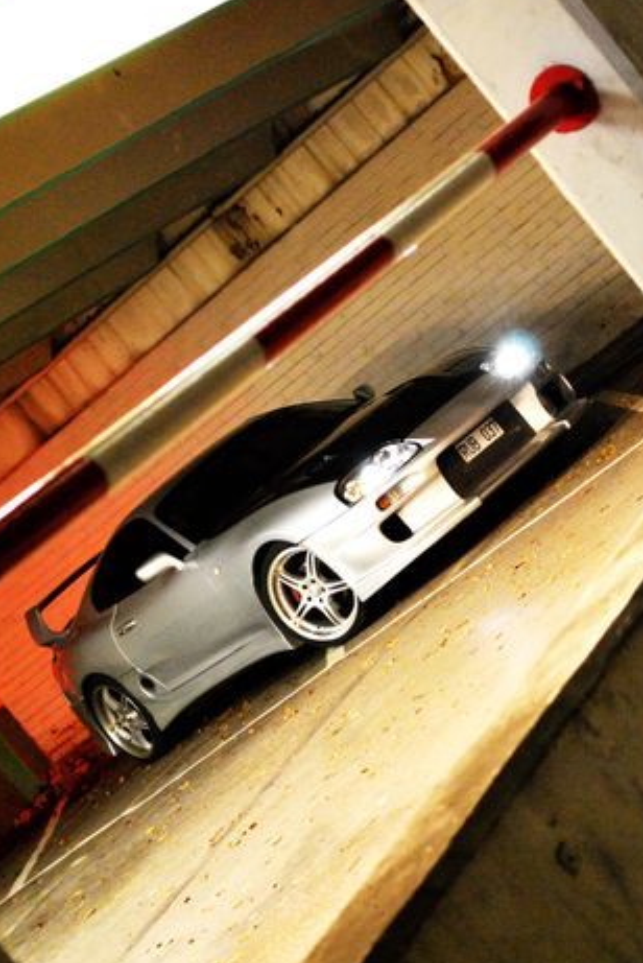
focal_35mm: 94
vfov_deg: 21.7
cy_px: 541
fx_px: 2506
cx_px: 328
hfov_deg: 14.6
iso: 1600
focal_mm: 45
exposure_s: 1/20
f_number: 5.3
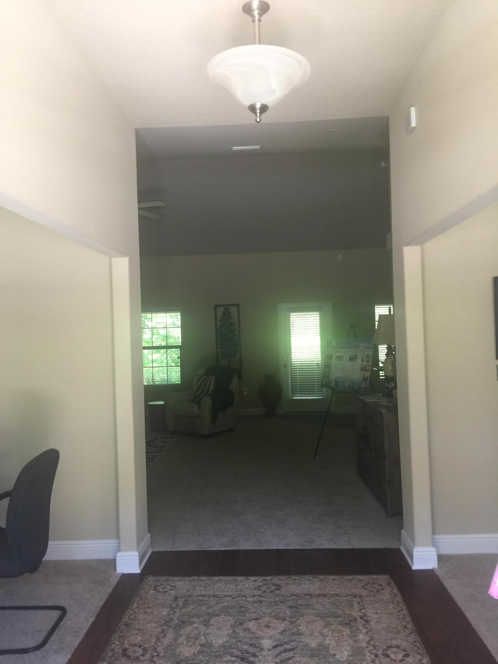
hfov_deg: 48.2
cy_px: 332
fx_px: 556
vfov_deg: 61.7
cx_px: 249
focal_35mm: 29
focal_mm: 4.15
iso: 32
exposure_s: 1/15
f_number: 2.2
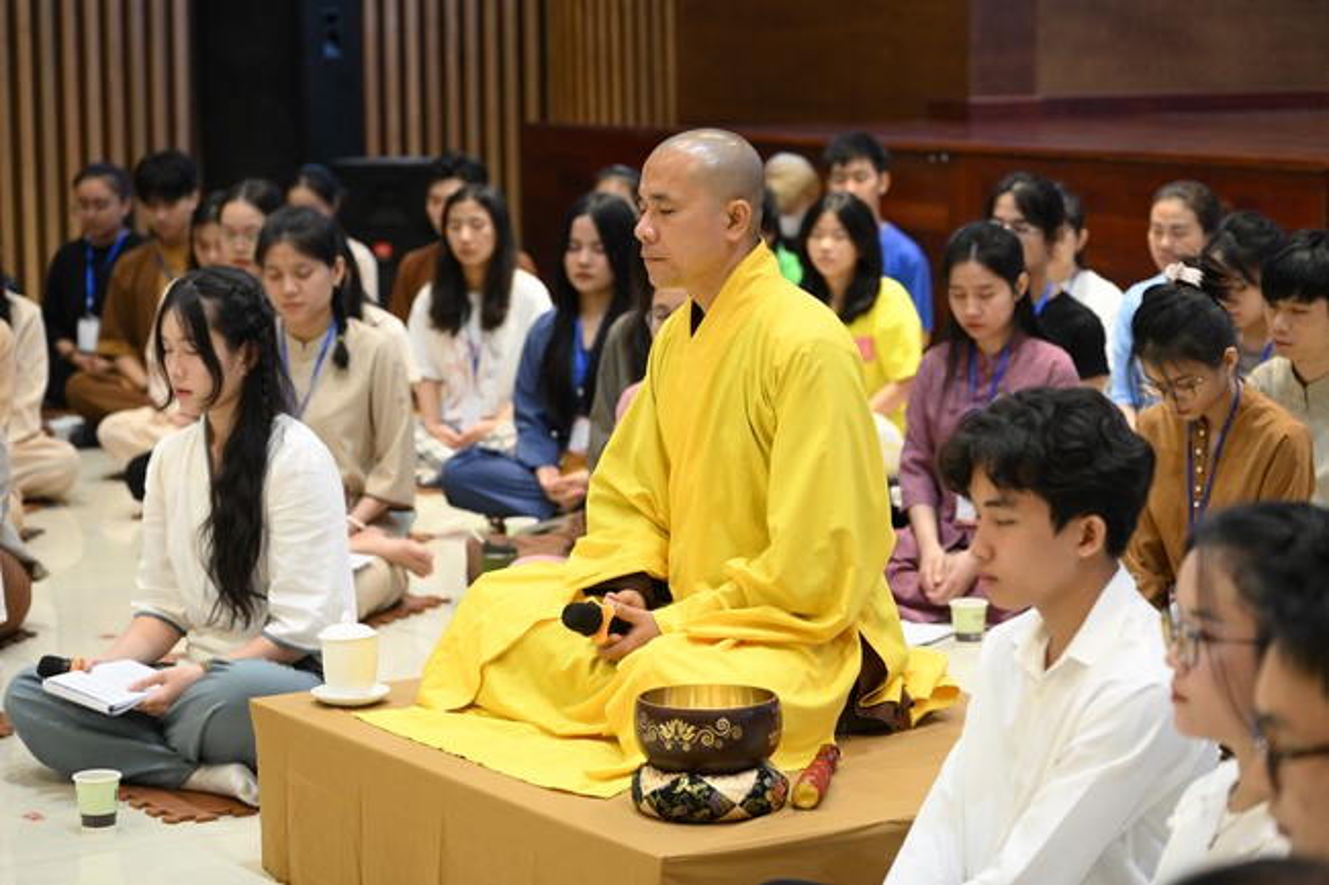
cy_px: 442
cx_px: 664
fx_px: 3211
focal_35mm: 87
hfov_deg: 23.4
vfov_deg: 15.7
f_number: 4
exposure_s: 1/160
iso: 3200
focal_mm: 87
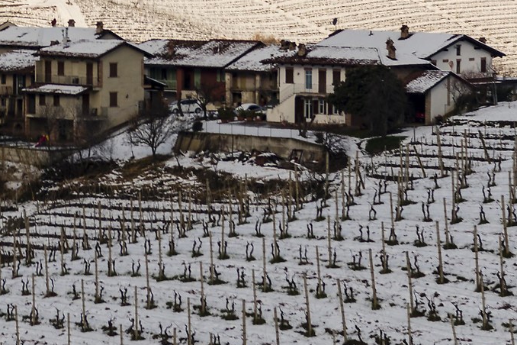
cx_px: -53
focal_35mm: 425
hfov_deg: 4.8
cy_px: -149
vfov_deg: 3.2
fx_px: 6103
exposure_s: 1/640
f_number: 5
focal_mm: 120
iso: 100
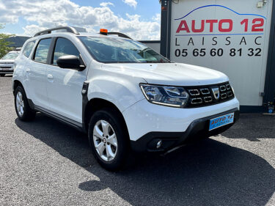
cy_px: 103
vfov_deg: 48.2
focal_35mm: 29
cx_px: 138
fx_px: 230
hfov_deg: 61.7
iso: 25
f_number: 1.8
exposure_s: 1/2227
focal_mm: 3
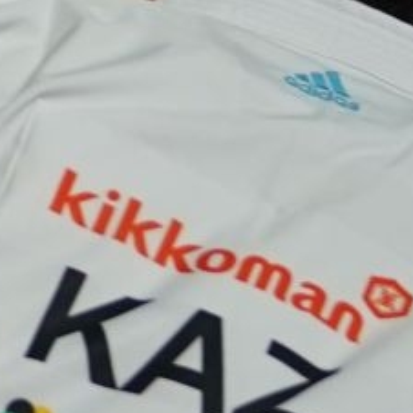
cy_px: 71
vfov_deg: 1.0
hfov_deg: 1.0
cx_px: -1073
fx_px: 23811
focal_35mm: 1764
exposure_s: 1/1000
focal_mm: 174
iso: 800
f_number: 2.8
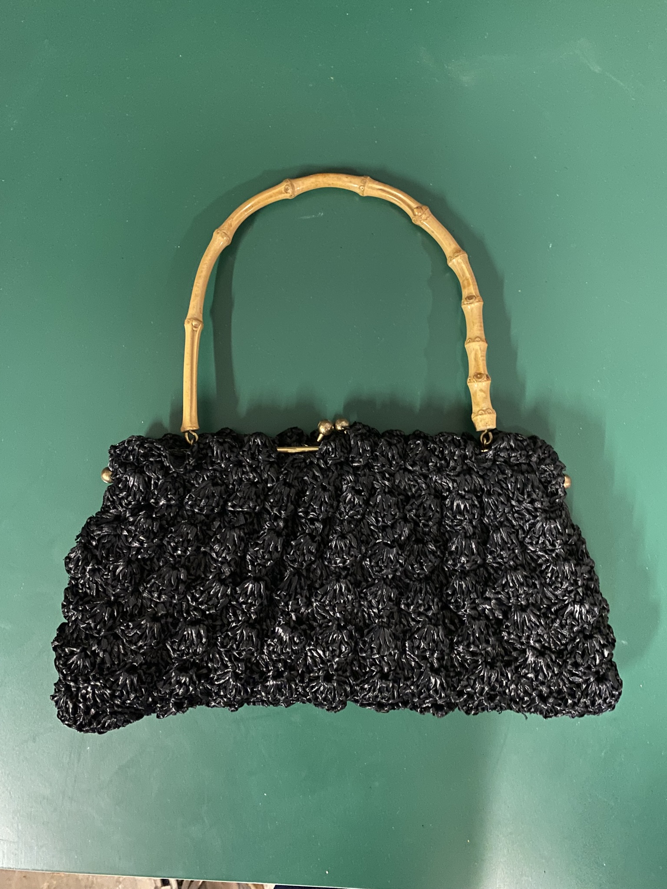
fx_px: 668
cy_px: 444
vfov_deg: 67.3
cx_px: 334
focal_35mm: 26
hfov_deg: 53.1
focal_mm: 4.25
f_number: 1.8
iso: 500
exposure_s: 1/13
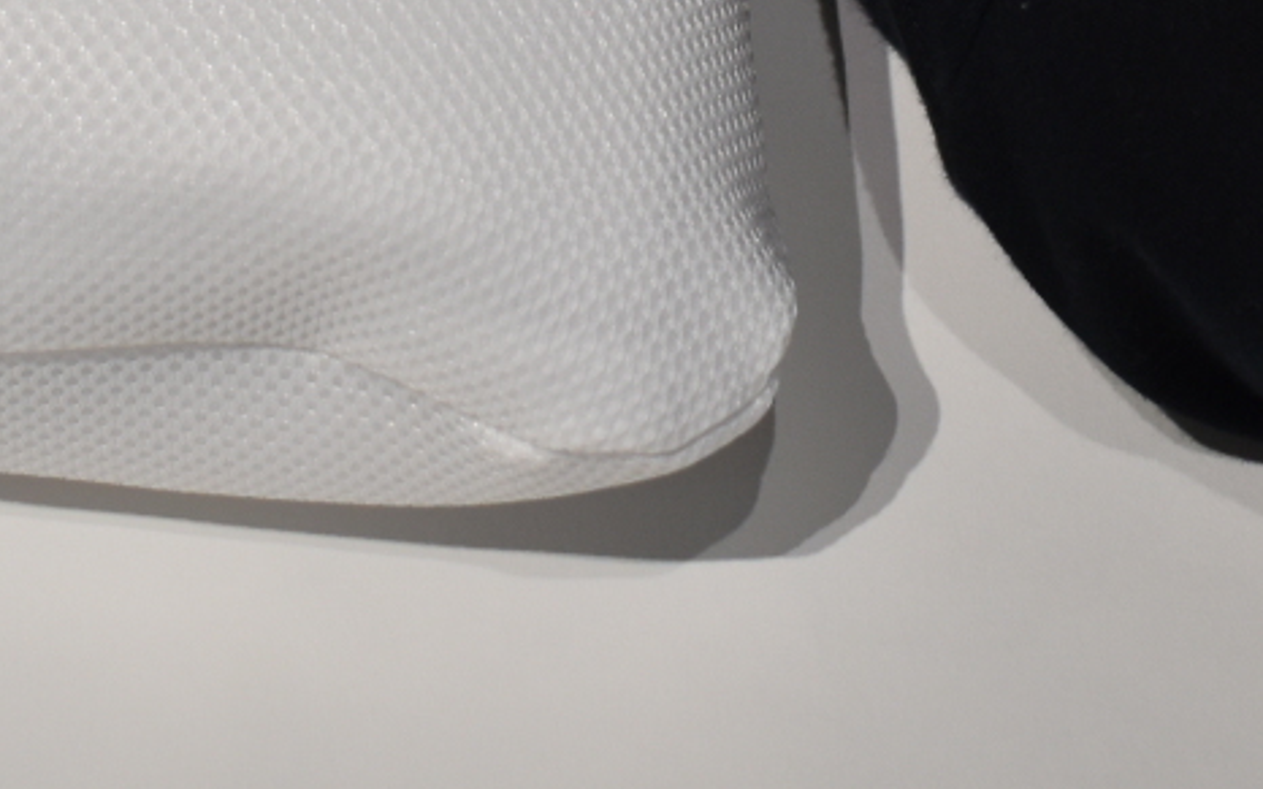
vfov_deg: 9.4
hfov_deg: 15.7
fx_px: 4569
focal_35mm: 133
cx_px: 493
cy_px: -607
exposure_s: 1/100
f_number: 5
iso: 400
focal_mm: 25
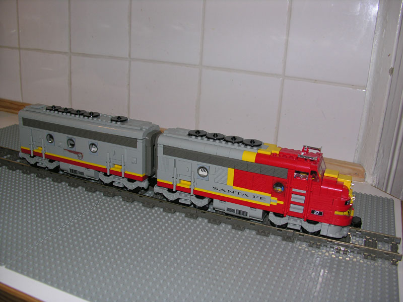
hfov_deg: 52.6
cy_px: 151
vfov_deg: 40.7
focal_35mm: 35
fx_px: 407
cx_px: 202
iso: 50
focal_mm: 8.9
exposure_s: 1/60.1
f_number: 2.8
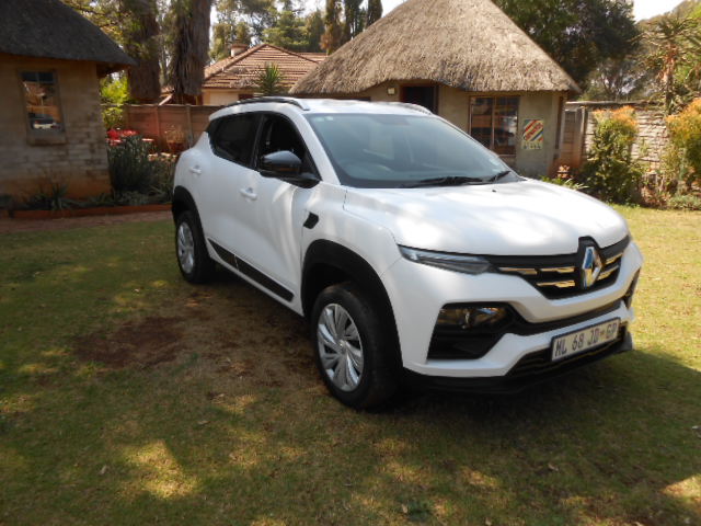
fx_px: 527
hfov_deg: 67.3
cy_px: 263
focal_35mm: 26
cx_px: 350
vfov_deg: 53.1
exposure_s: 1/320
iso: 80
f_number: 3.5
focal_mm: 4.6
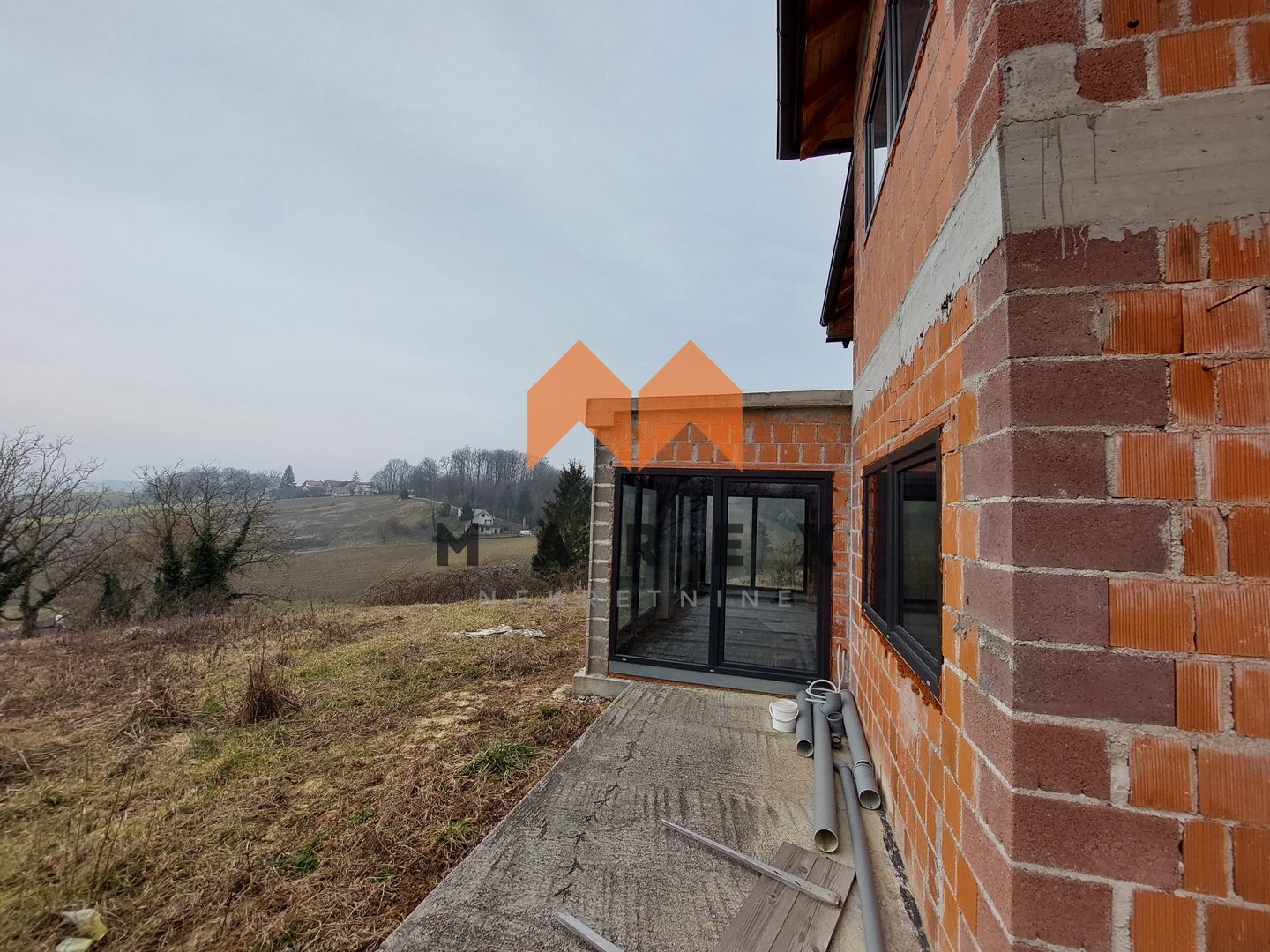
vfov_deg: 89.9
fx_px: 477
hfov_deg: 106.2
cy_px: 476
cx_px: 635
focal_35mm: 13
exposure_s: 1/402
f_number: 2.2
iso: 50
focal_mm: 1.74
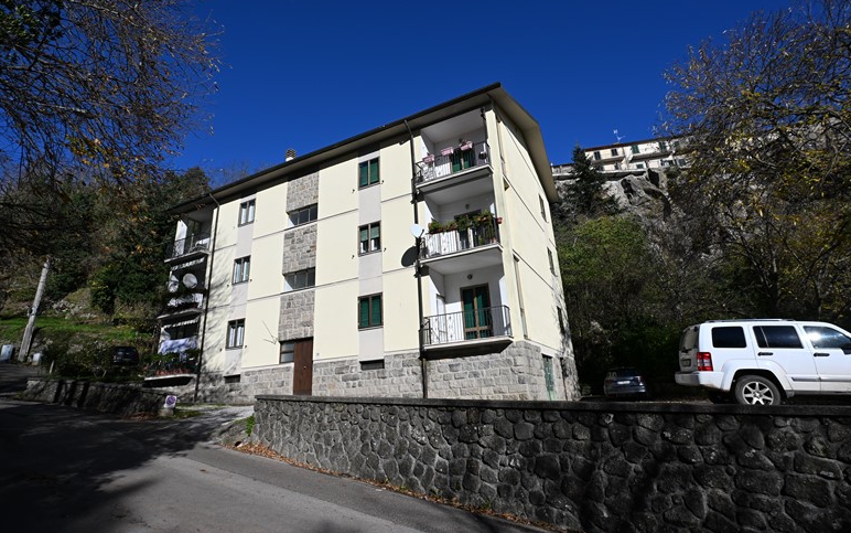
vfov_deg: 62.2
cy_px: 250
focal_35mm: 19
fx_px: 441
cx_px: 427
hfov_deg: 88.0
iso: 100
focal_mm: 12
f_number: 8
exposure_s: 1/500
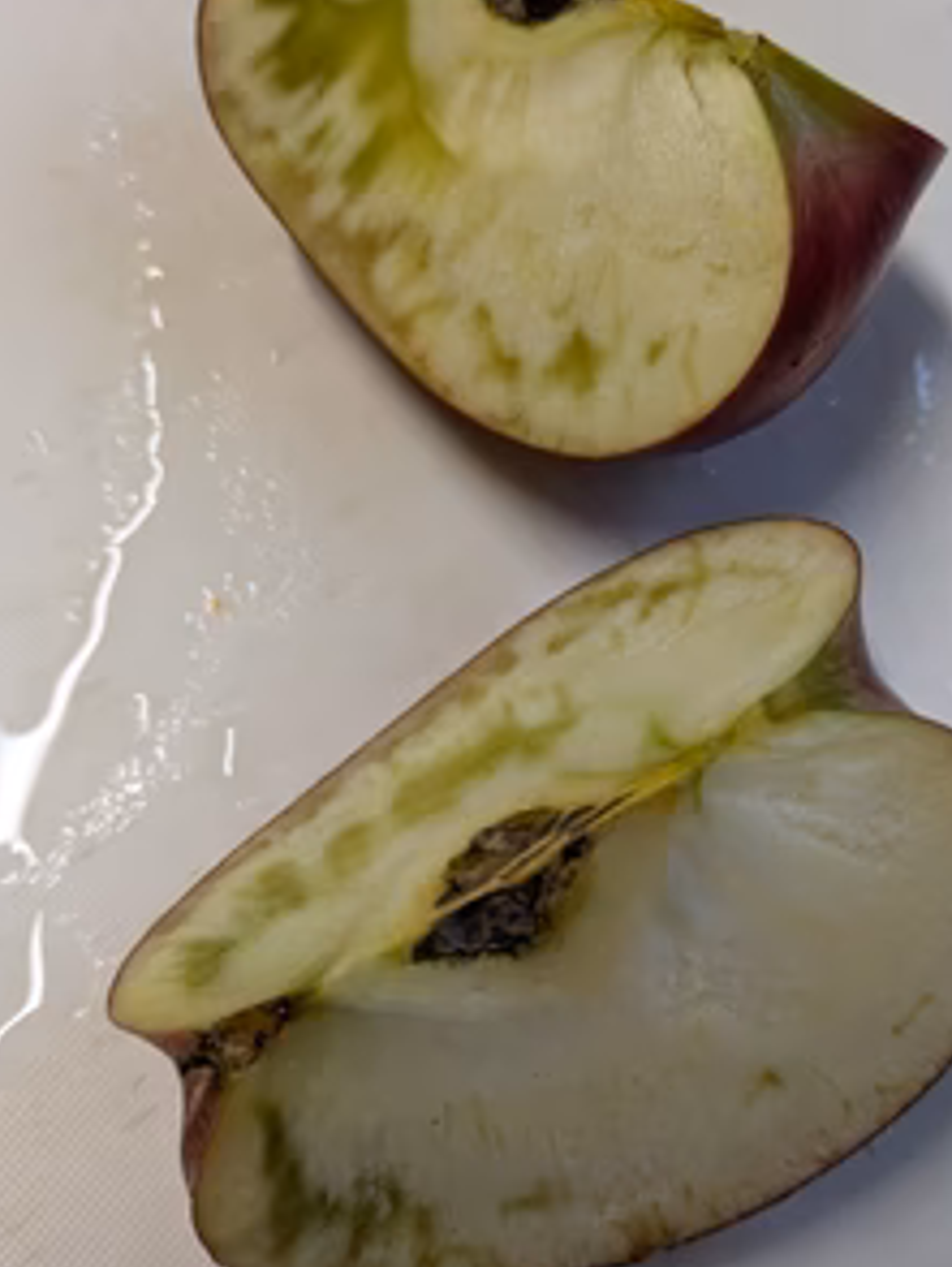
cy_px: 642
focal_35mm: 34
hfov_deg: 41.7
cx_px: 556
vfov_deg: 53.9
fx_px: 1245
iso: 60
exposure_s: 1/60
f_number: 1.89
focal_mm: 5.43
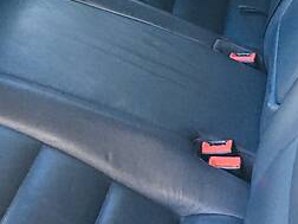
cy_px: 50
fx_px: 792
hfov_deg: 21.1
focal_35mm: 92
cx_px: 76
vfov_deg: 16.0
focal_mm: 4.2
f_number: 2.2
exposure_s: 1/33
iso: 200
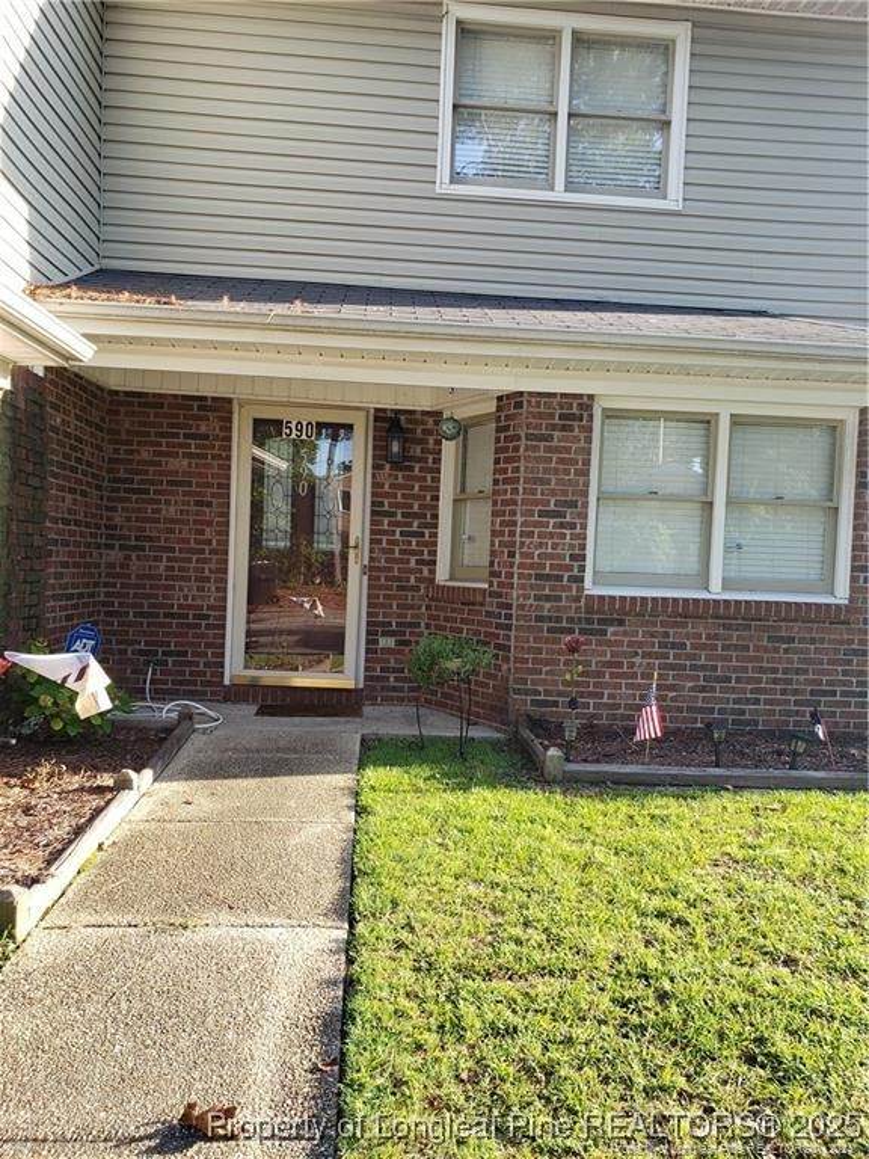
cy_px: 580
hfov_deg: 53.1
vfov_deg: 67.3
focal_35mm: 26
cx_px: 434
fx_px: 870
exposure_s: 1/147
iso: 50
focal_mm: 4.3
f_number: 2.4
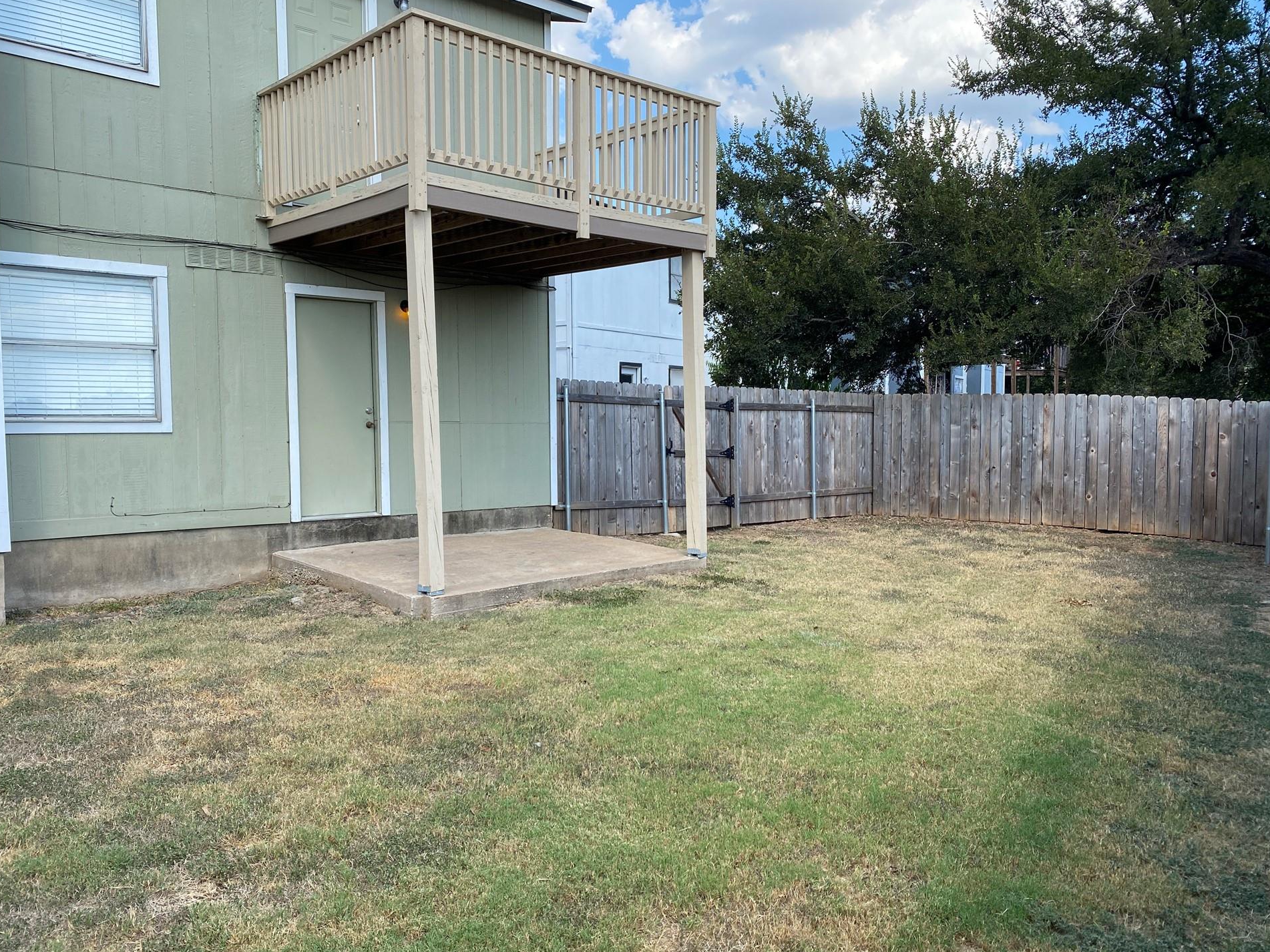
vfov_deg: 49.7
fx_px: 1027
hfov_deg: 63.4
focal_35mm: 28
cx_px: 624
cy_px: 486
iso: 32
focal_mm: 4.25
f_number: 1.8
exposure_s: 1/1043
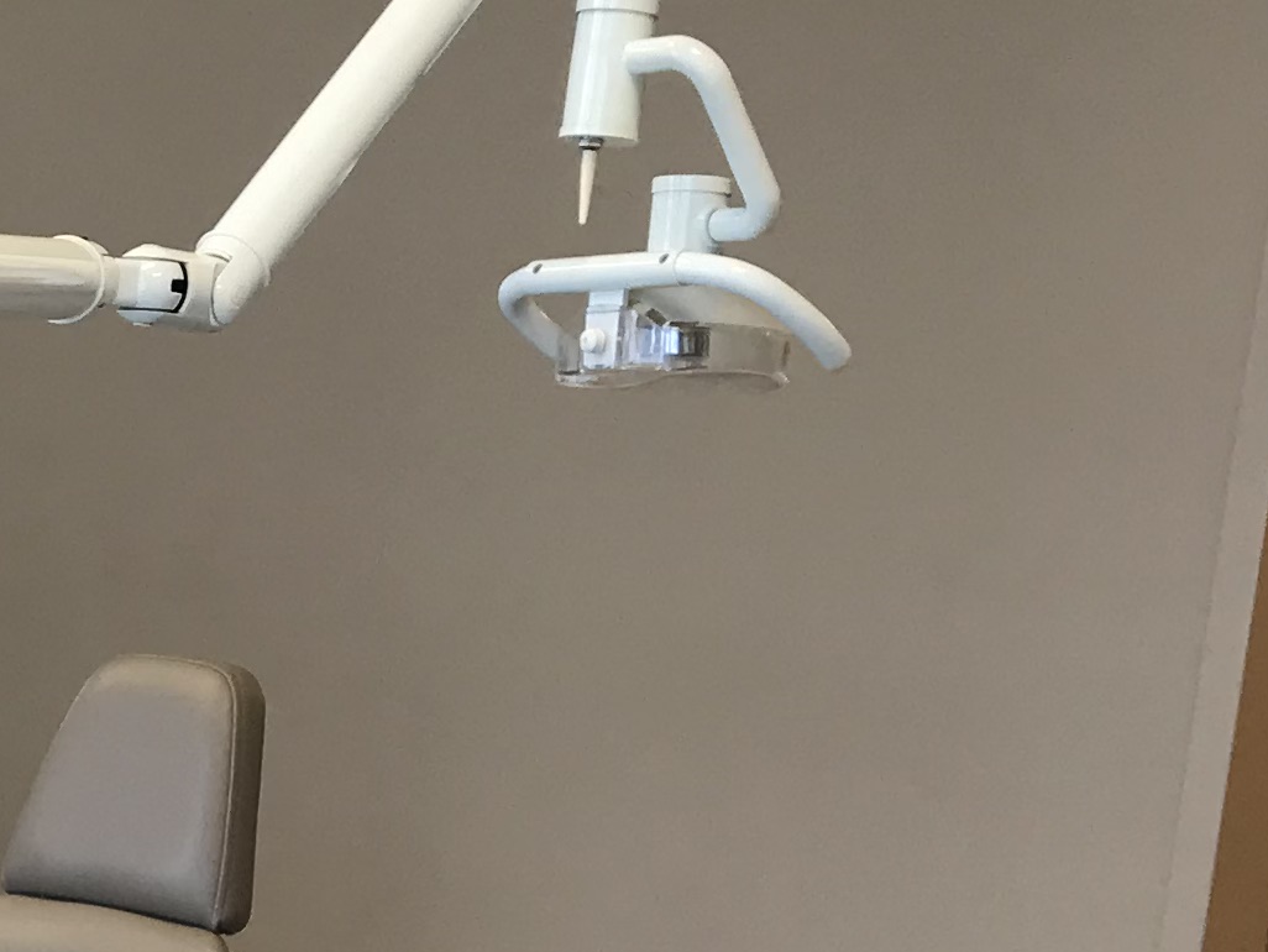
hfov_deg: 16.5
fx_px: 4030
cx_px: -573
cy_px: 1375
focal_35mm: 110
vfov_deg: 12.8
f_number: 1.8
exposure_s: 1/60
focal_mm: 3.99
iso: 32
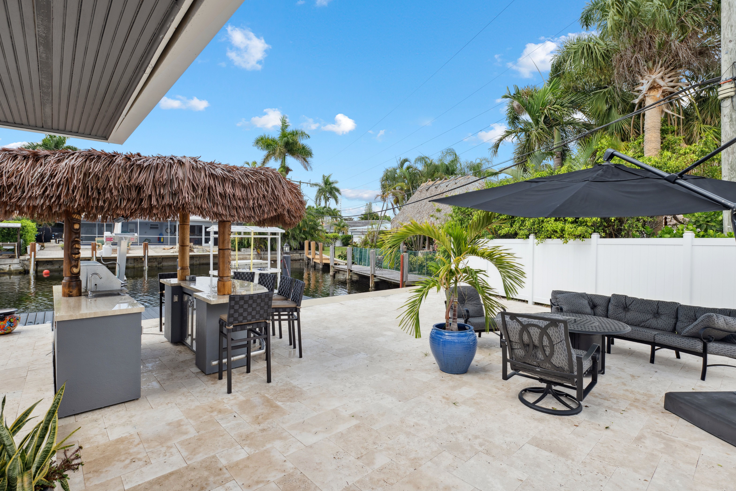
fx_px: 348
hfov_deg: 93.3
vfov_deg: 70.4
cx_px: 368
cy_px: 246
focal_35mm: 17
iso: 250
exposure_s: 1/800
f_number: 7.1
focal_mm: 17
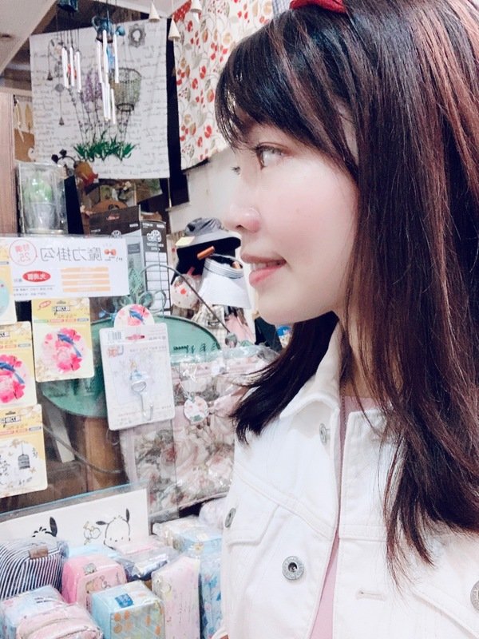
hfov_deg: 44.2
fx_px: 590
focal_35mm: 32
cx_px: 240
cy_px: 320
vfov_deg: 56.8
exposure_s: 1/30
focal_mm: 2.87
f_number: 2.2
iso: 320
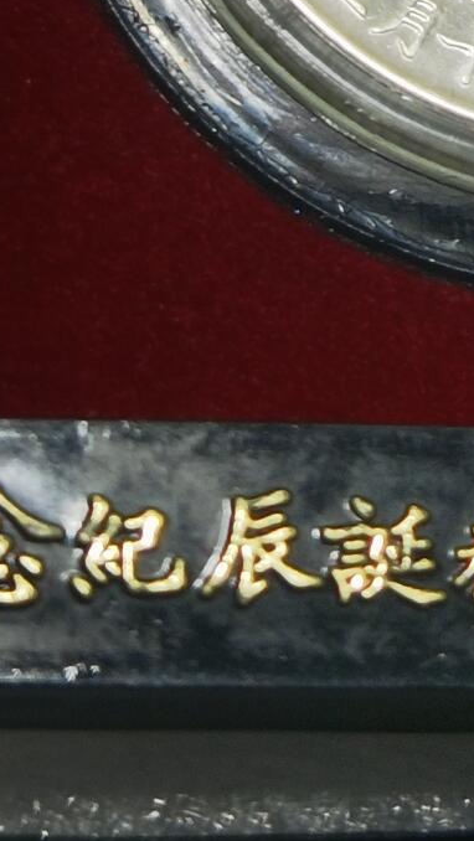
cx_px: 609
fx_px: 4129
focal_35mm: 185
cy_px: -180
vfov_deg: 11.4
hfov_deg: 6.5
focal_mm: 6.67
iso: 50
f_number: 1.9
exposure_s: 1/110
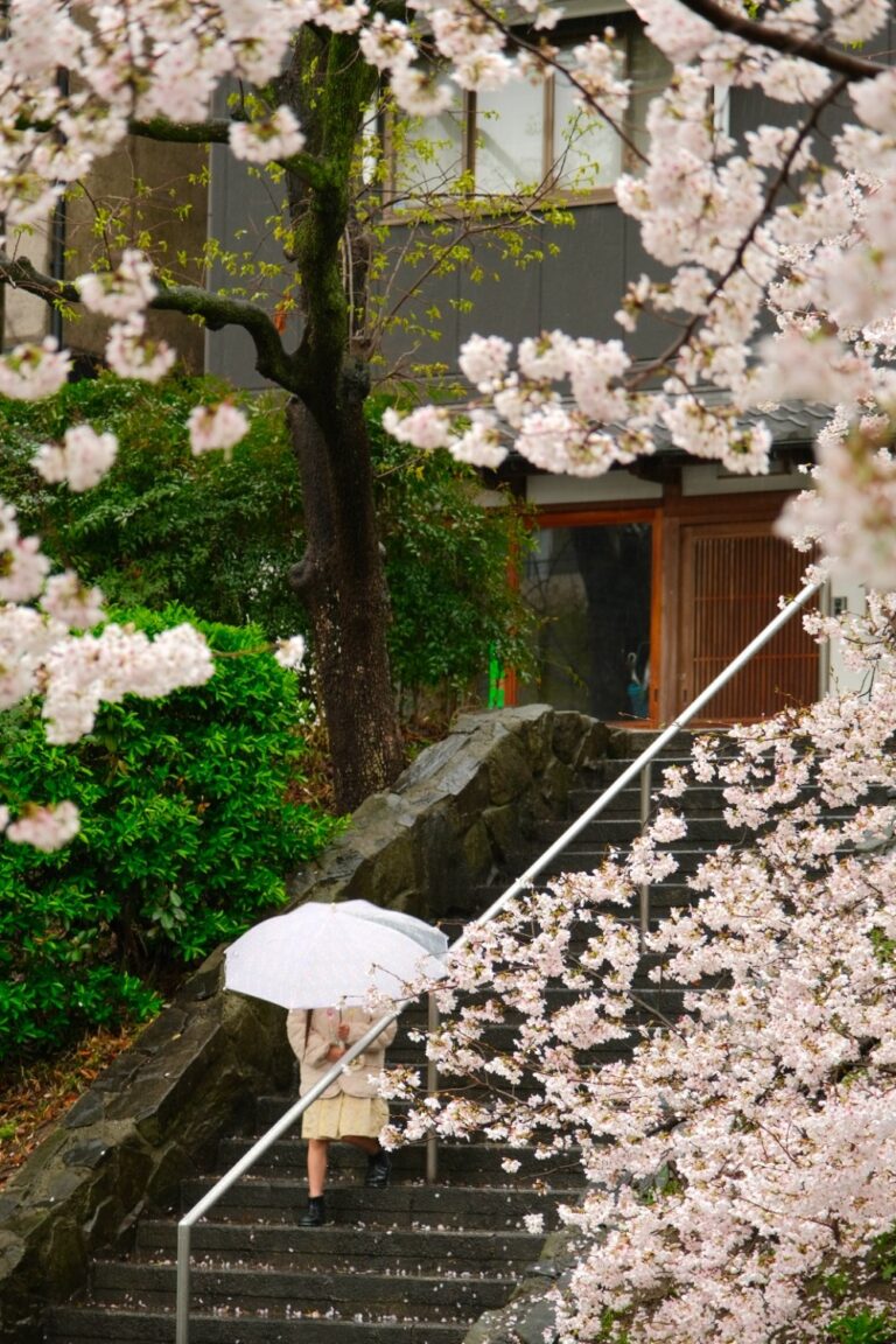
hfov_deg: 11.4
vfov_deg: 17.1
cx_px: 448
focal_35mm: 120
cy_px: 672
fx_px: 4480
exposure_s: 1/105
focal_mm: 80
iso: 400
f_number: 4
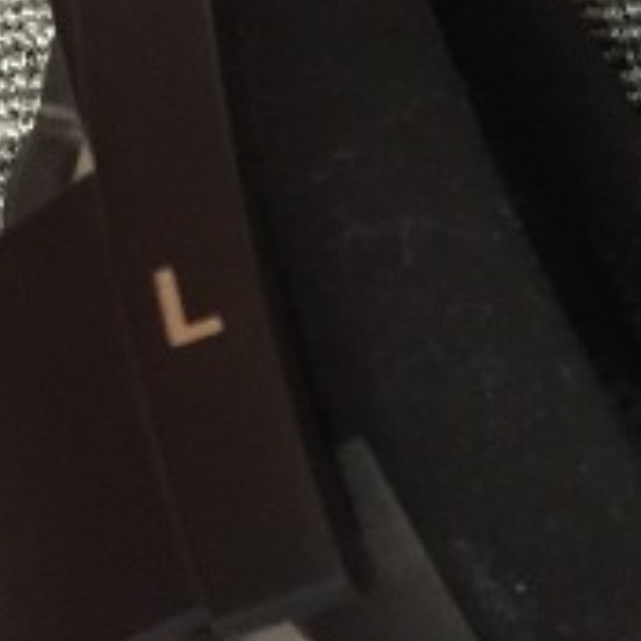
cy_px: -6
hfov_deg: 13.9
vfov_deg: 14.9
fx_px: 2409
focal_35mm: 115
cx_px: 1068
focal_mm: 4.15
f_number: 2.2
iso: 250
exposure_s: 1/30
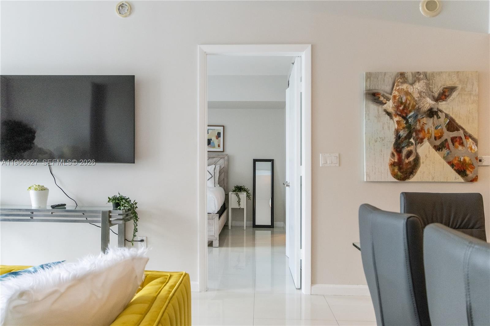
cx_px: 245
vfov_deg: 77.3
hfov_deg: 100.4
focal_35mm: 15
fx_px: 204
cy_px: 163
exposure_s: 1/125
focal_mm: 10
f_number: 4
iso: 640
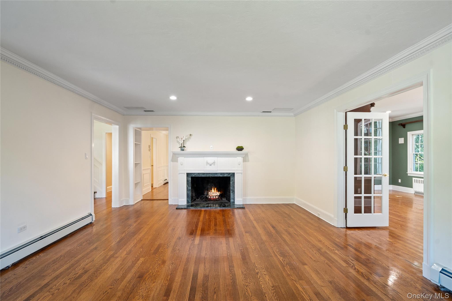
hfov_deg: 96.7
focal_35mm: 16
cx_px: 226
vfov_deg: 73.7
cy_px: 150
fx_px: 201
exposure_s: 1/10
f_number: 6.3
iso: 1250
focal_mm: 16
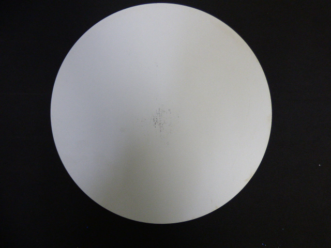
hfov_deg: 81.7
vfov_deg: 66.0
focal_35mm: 20
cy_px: 124
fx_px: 191
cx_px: 166
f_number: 2.8
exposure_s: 1/60
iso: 400
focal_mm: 3.58
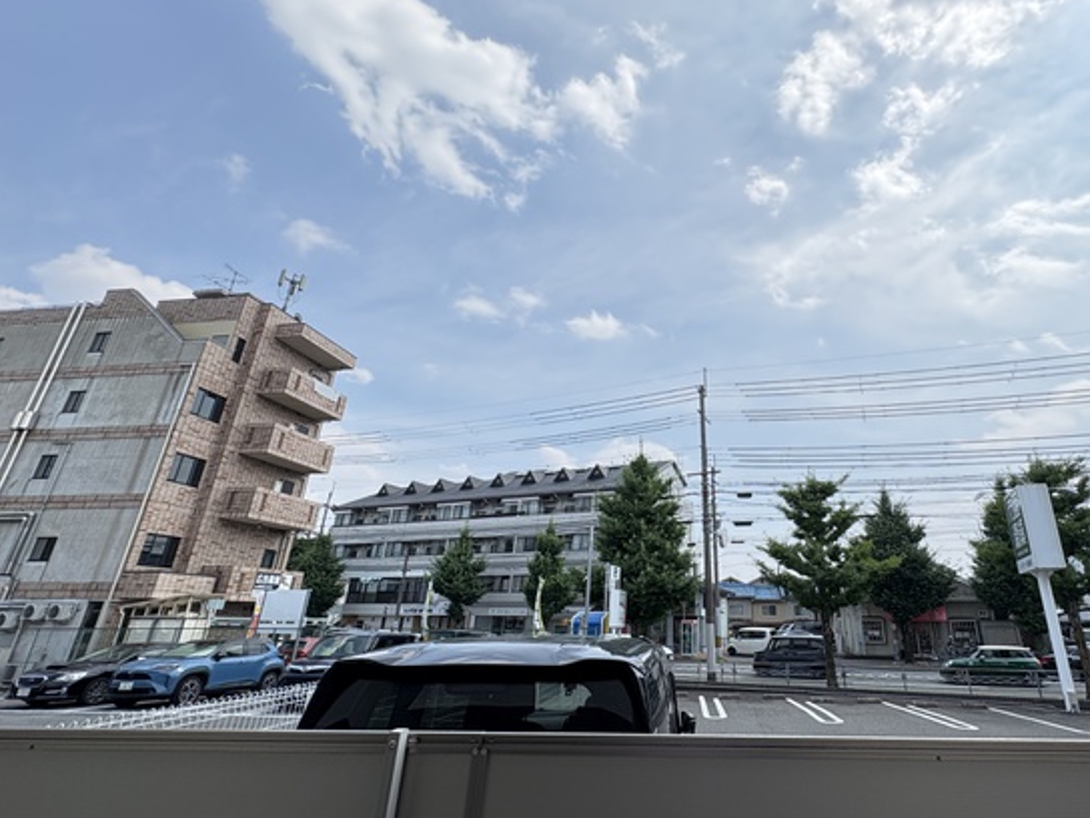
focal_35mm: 18
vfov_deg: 71.6
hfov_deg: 86.2
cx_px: 675
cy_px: 394
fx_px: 567
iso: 40
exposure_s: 1/1063
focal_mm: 2.22
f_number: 2.2
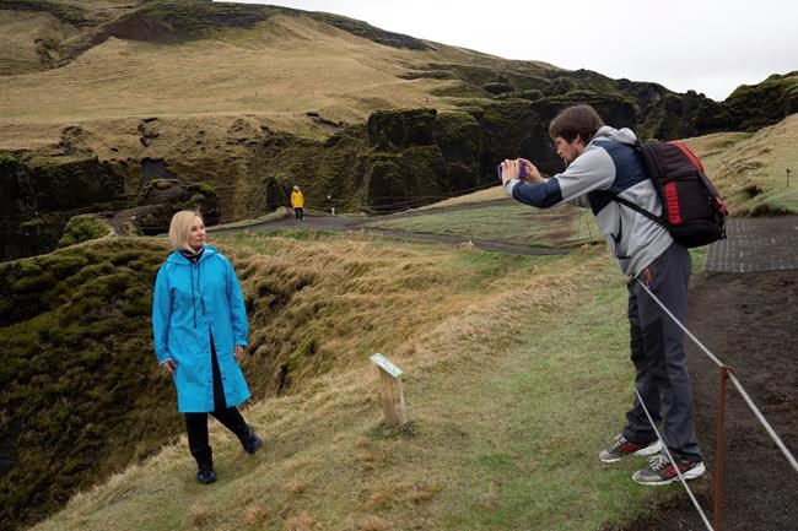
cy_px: 266
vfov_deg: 35.9
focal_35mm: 37
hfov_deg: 51.9
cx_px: 399
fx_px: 820
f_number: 5.6
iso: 100
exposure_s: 1/125
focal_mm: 37
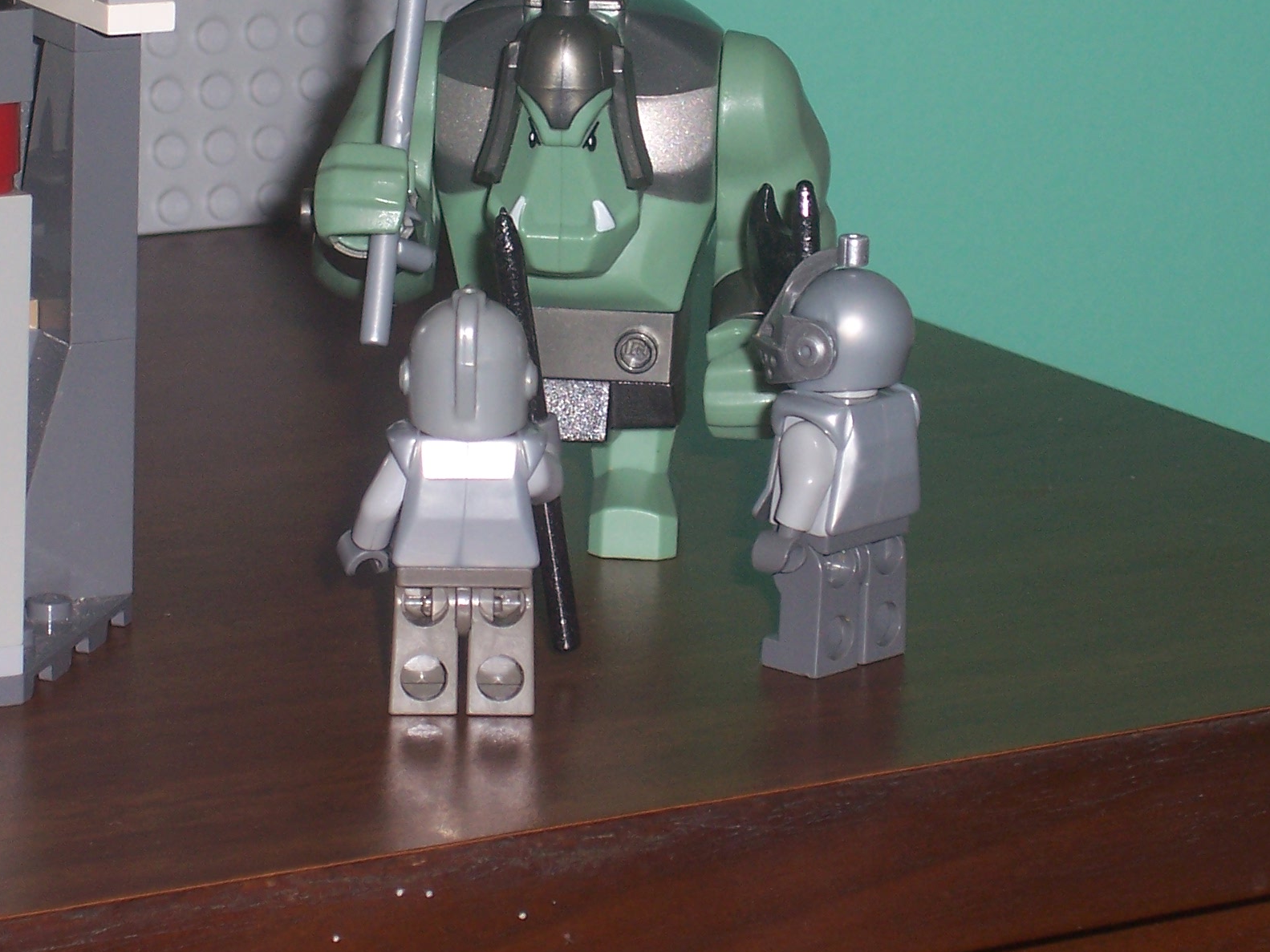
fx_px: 6053
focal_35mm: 165
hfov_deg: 12.0
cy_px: 257
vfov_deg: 9.0
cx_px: 585
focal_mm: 16.8
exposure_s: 1/90
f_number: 4.6
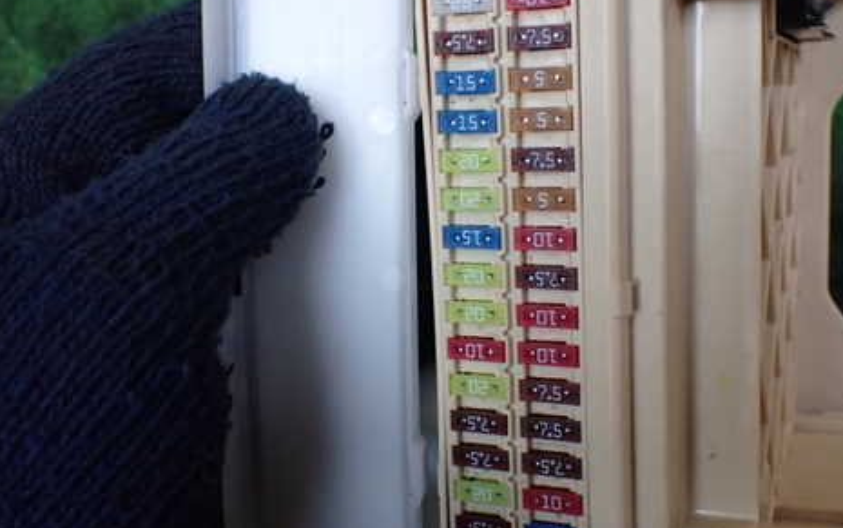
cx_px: 471
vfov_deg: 31.2
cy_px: 234
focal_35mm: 41
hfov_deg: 48.1
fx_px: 942
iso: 800
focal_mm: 5.4
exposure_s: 1/100
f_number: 2.3
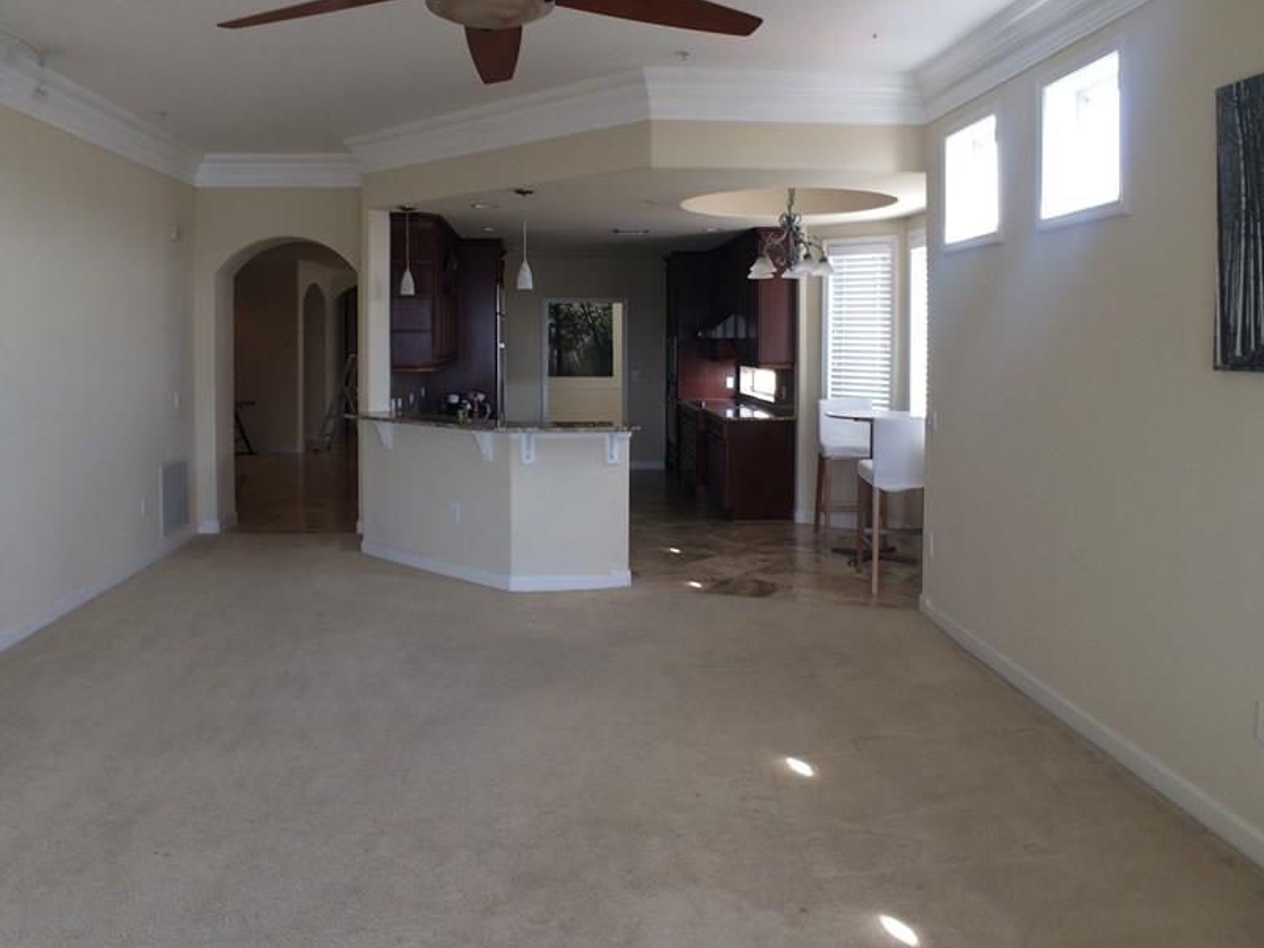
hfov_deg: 50.1
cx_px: 608
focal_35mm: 37
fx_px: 1351
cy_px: 373
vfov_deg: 38.5
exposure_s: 1/60
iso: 32
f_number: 2.2
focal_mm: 4.15
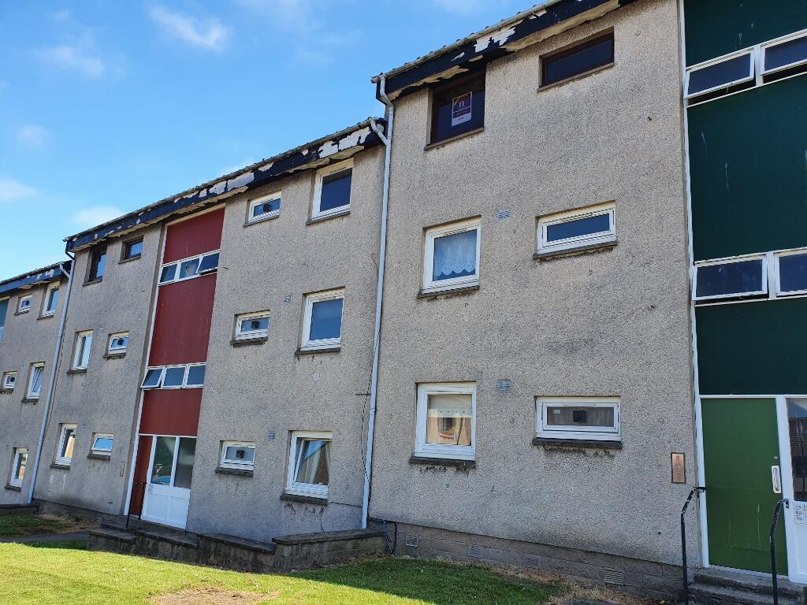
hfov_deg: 67.3
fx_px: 606
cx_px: 404
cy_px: 302
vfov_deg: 53.1
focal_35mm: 26
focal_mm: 4.32
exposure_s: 1/644
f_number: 2.4
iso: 50
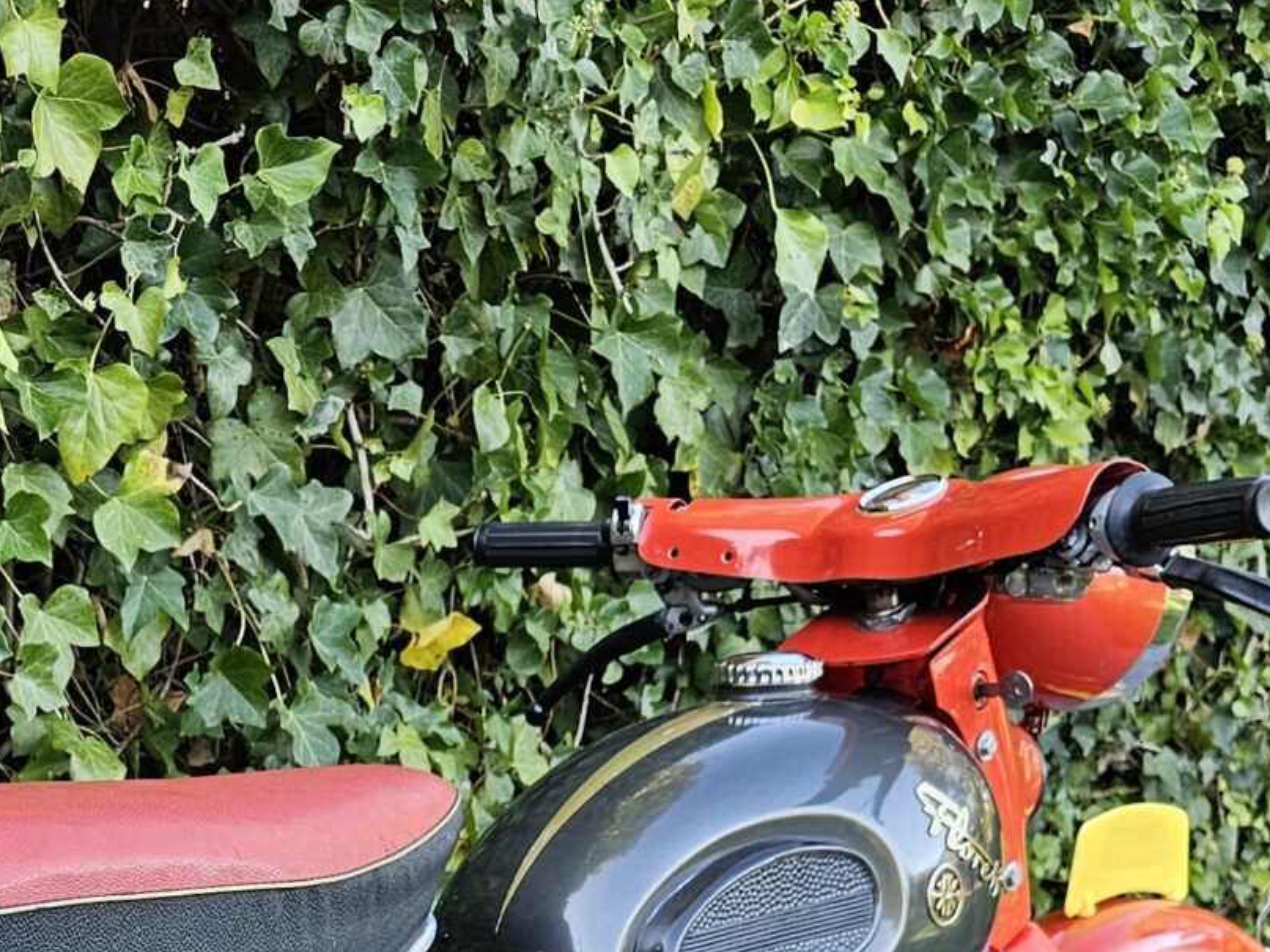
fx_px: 2678
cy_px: 1445
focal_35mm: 73
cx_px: 231
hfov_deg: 26.1
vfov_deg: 17.9
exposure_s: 1/100
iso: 64
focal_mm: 5.4
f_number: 1.8
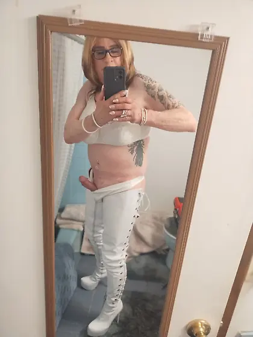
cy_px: 168
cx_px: 126
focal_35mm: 25
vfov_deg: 69.4
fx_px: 244
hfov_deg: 54.9
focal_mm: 4.71
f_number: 1.7
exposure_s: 1/24
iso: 202
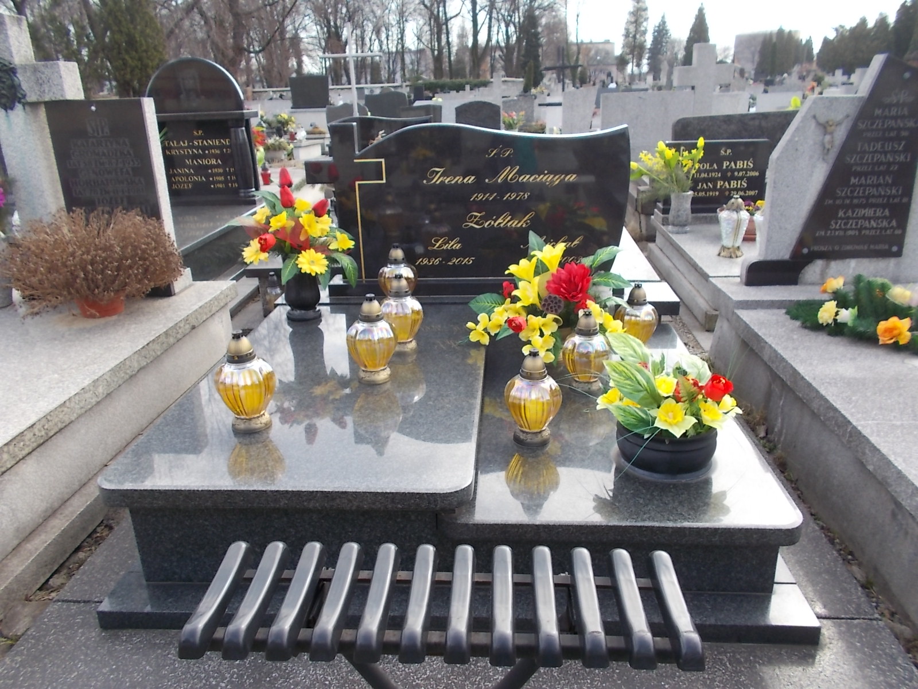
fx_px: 690
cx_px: 459
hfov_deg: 67.3
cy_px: 344
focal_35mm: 26
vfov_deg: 53.1
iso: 80
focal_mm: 4.6
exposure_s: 1/250
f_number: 3.2
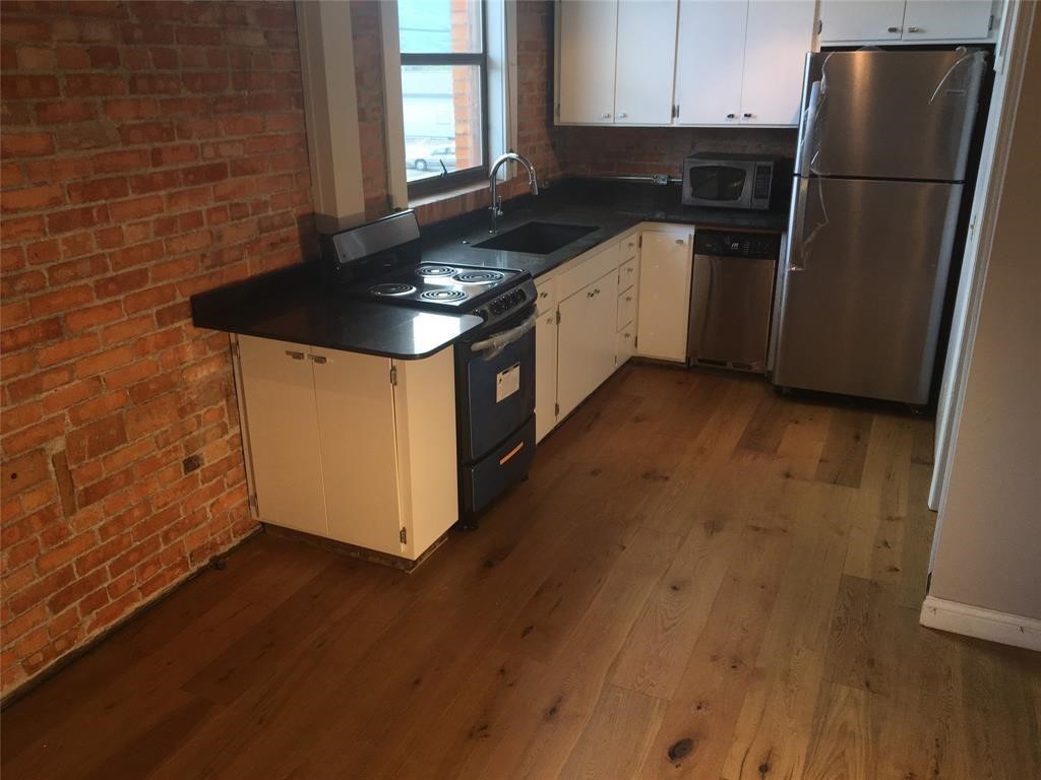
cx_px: 520
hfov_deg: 61.7
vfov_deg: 48.2
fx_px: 872
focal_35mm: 29
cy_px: 390
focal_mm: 4.15
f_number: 2.2
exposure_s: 1/120
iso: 40
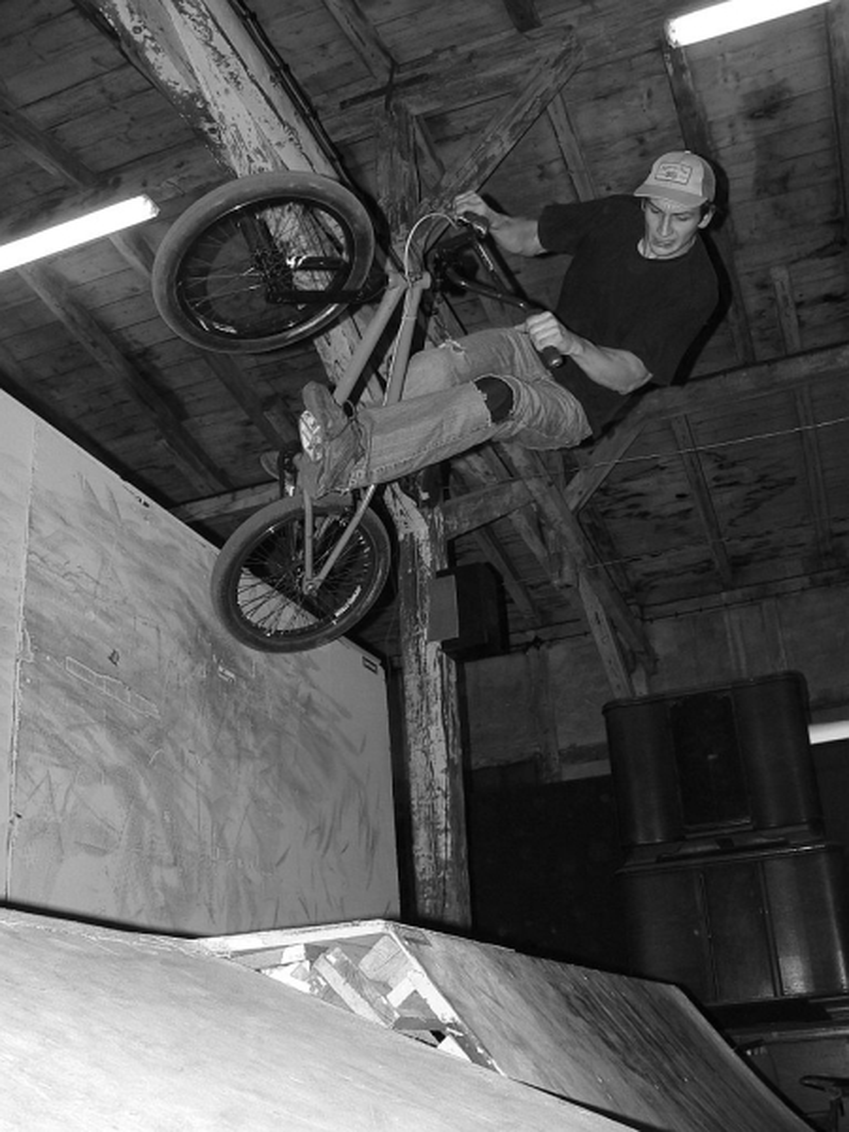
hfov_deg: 39.7
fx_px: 1177
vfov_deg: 51.4
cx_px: 424
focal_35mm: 36
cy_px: 566
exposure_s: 1/30
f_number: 2.8
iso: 150
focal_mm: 6
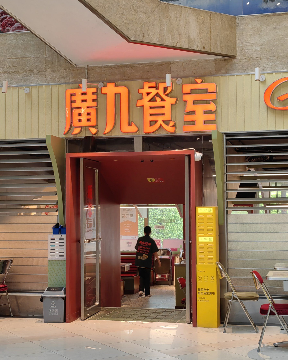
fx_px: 650
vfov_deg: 31.0
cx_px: 159
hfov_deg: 25.0
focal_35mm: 61
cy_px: 180
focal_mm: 5.54
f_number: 1.8
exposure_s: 1/120
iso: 200
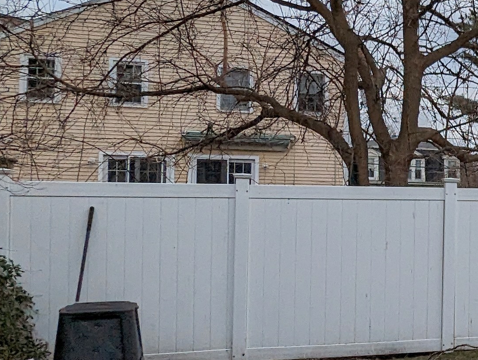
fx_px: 830
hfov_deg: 26.8
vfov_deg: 24.5
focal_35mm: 60
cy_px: 198
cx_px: 631
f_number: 2.2
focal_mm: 2.35
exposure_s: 1/2907
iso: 52
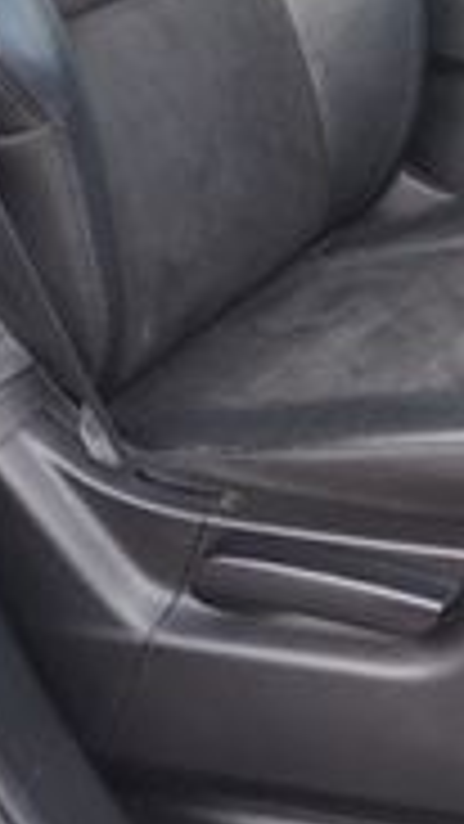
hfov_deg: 13.5
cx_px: 473
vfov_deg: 22.8
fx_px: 1924
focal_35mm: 88
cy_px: -72
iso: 125
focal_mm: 16
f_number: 4
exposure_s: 1/60
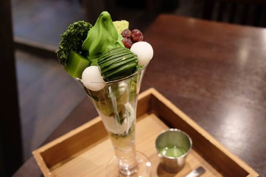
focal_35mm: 38
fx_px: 281
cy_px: 88
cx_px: 133
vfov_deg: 35.1
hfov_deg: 50.7
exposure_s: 1/60
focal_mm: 25.4
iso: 6400
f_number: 4
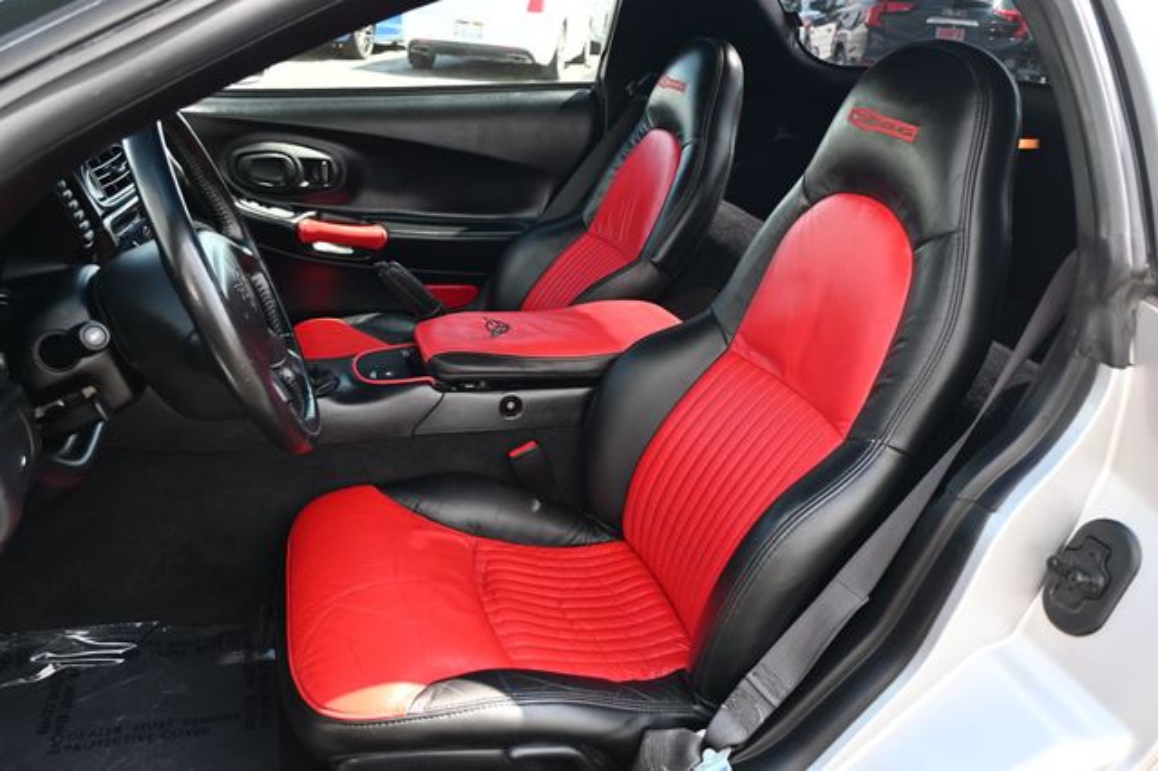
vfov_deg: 44.6
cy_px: 386
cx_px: 579
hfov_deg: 63.2
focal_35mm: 29
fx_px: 940
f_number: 3.8
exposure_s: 1/200
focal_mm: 19.5
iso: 400
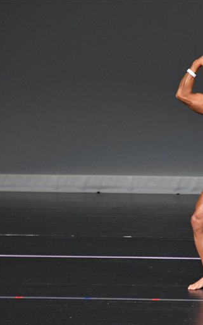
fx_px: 4694
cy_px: 162
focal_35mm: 530
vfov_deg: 4.0
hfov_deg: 2.5
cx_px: 215
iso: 4000
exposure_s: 1/400
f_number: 5.6
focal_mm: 230
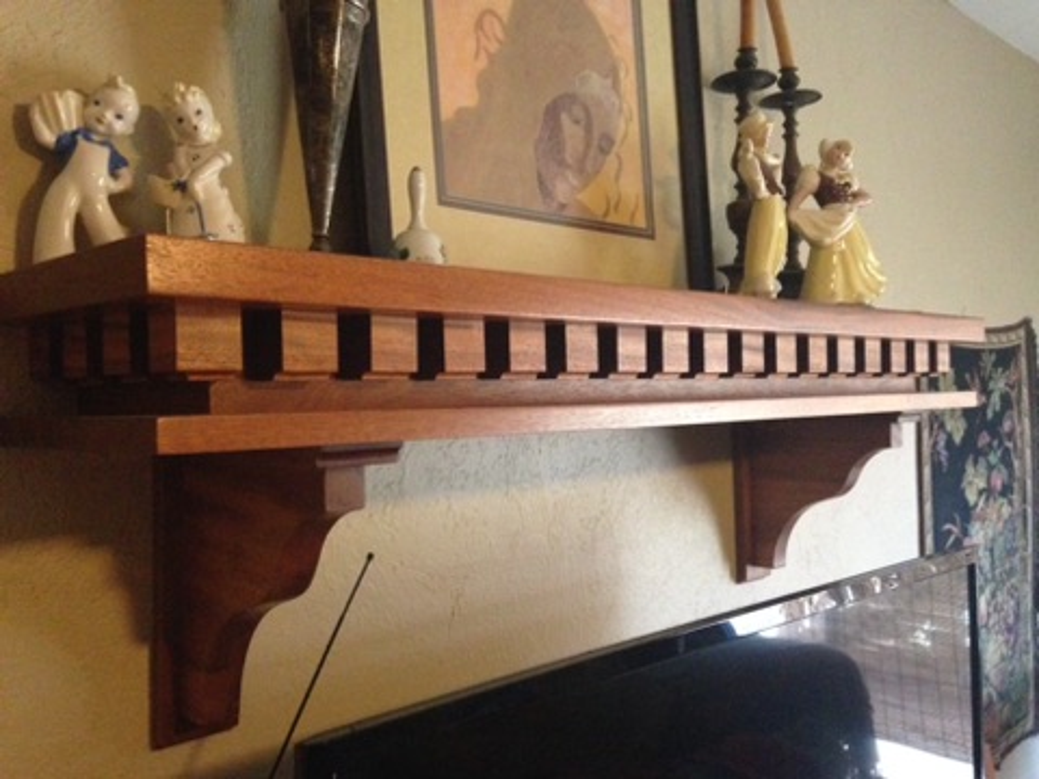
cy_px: 390
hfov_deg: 55.4
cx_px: 520
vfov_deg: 42.9
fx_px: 990
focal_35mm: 33
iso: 800
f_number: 2.4
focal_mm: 4.12
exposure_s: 1/15
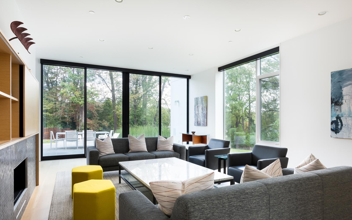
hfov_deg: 80.9
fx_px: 206
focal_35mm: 22
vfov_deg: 56.0
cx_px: 171
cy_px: 119
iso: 800
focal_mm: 20.5
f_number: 13
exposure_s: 1/50
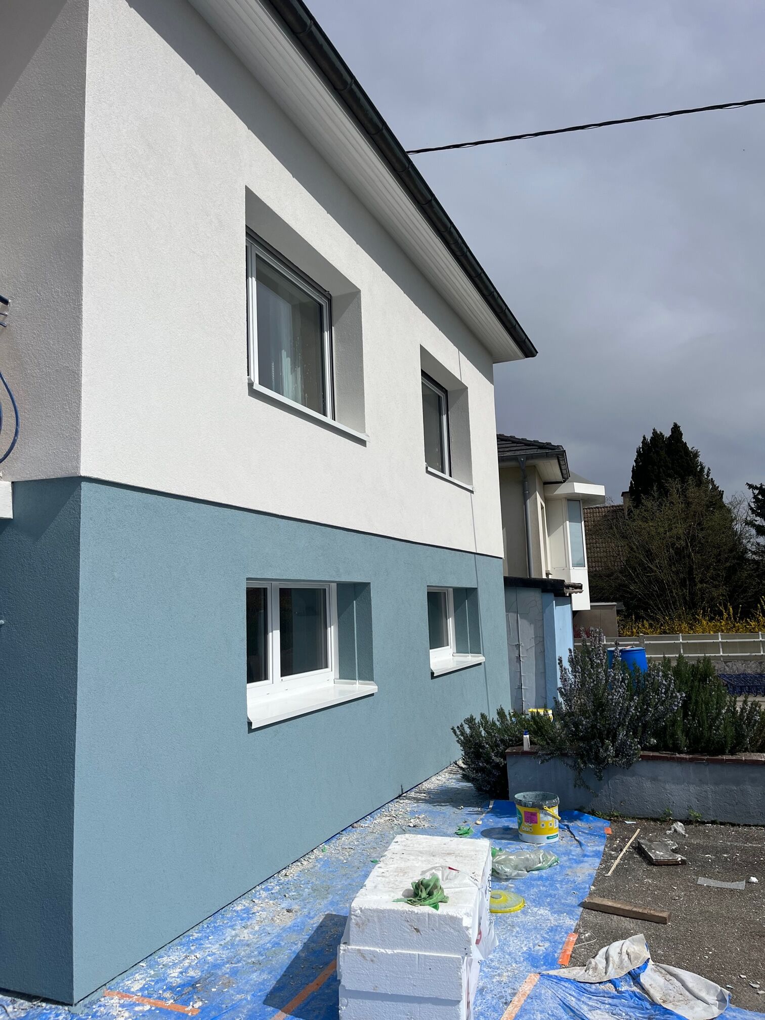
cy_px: 510
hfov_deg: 53.1
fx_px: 766
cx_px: 382
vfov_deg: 67.3
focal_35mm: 26
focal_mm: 5.1
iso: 50
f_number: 1.6
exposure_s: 1/13333
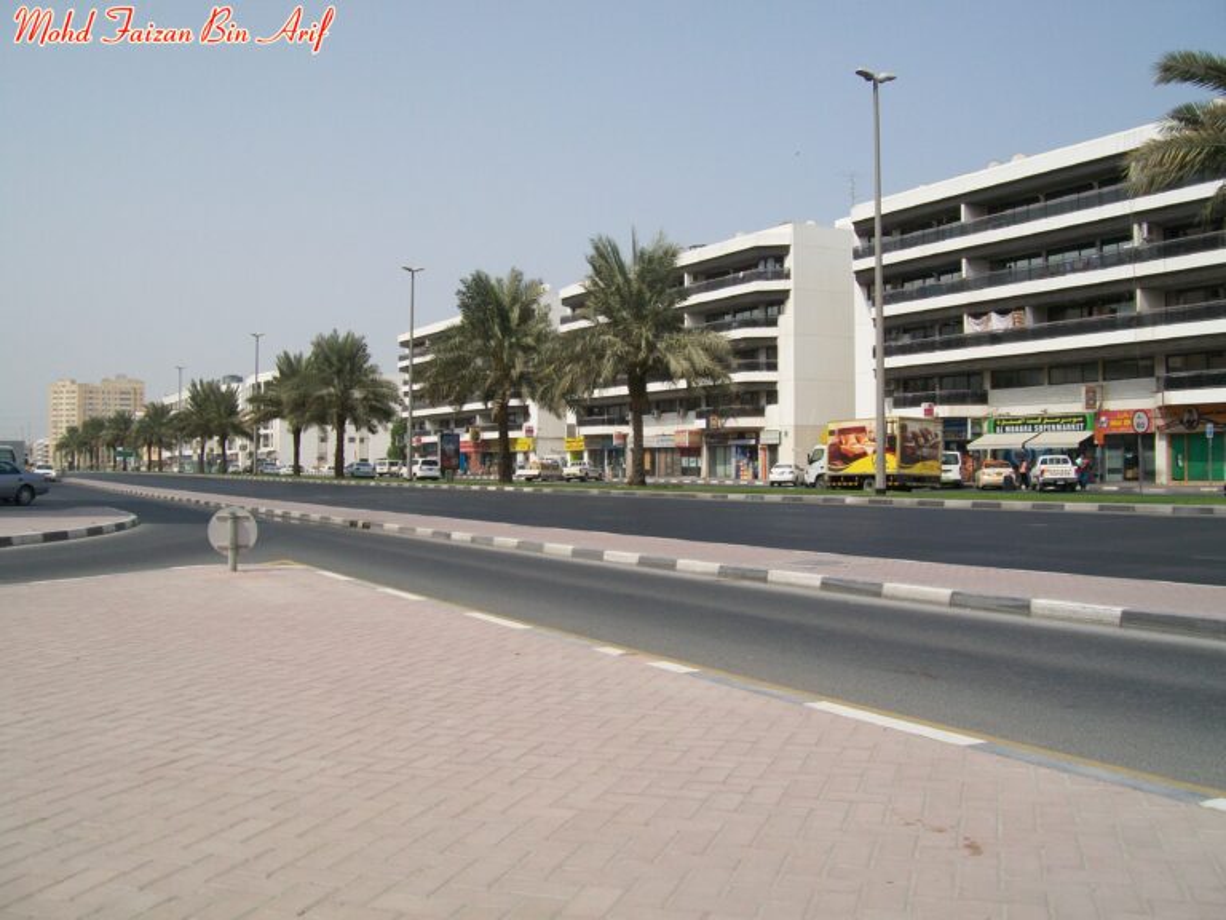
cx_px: 613
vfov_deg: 41.8
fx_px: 1204
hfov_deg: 54.0
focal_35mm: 34
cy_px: 460
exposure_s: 1/640
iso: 64
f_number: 4.9
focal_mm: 6.1
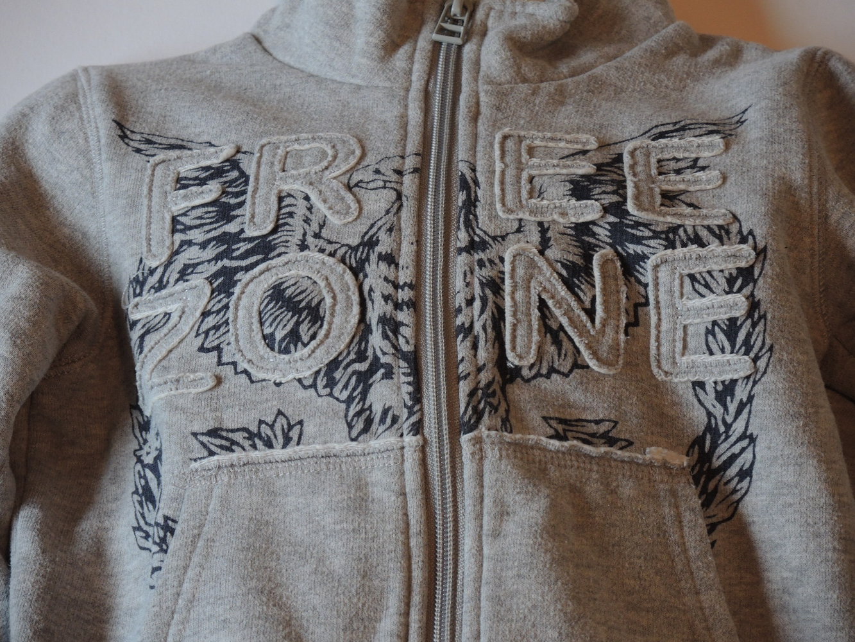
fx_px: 3335
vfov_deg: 11.0
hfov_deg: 14.6
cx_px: 428
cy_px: 321
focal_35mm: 135
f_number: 3.5
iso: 400
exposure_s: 1/25
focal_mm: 28.4
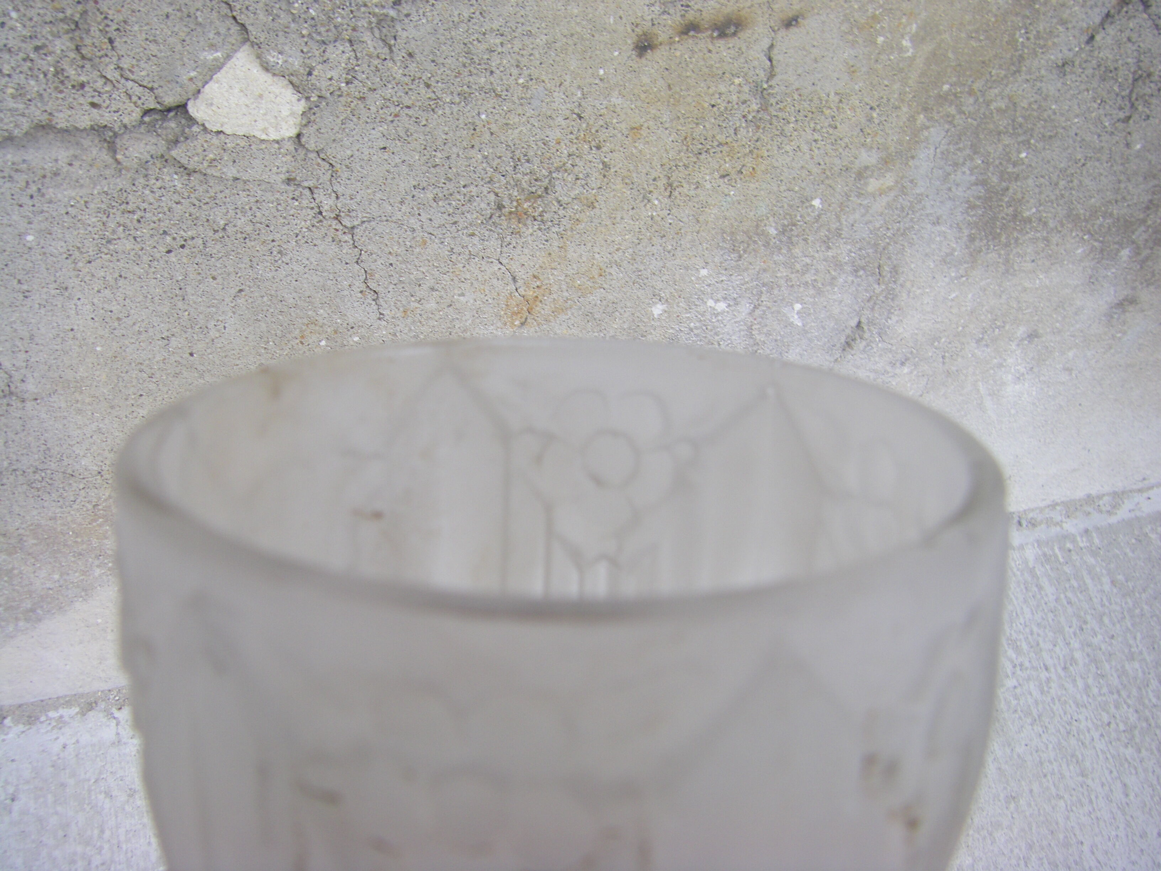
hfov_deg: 49.0
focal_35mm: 38
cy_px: 436
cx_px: 580
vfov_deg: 37.7
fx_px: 1274
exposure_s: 1/50
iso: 80
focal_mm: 6.3
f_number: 3.5
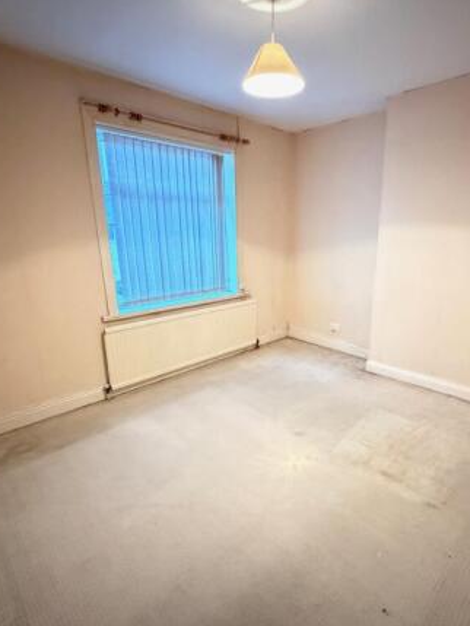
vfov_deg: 84.6
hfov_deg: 67.8
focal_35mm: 19
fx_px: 344
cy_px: 316
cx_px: 288
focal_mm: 2.22
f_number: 2.2
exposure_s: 1/25
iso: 2000
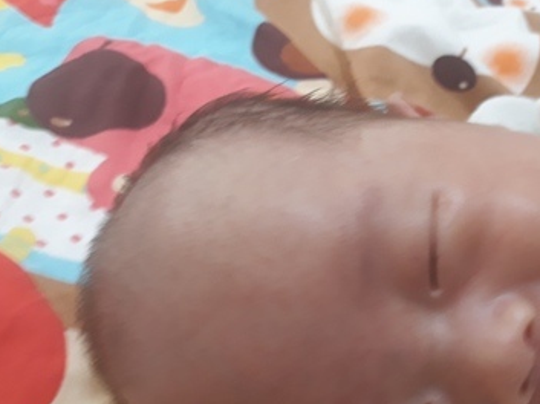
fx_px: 764
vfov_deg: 29.0
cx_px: 454
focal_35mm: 49
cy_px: 320
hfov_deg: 37.2
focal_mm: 3.71
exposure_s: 1/24
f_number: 1.7
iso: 160
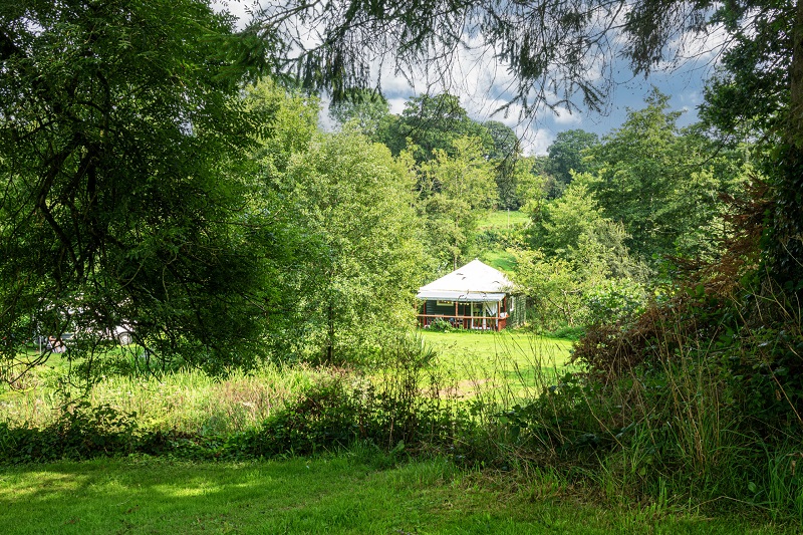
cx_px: 402
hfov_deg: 55.8
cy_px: 268
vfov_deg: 38.9
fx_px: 758
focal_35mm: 34
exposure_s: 1/80
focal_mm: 12.33
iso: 100
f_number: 5.6
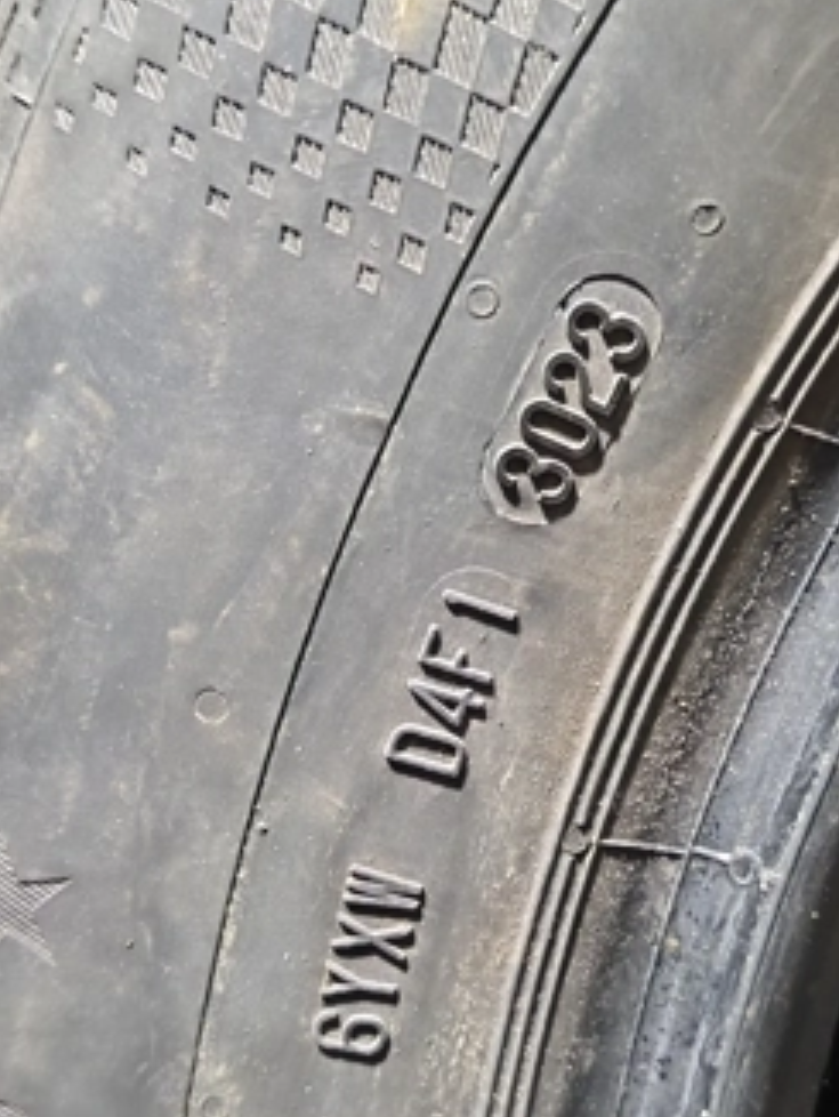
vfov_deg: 29.7
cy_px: 665
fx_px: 2098
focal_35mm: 65
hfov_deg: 22.6
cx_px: 455
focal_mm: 6.18
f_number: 1.65
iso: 5000
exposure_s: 1/16.7
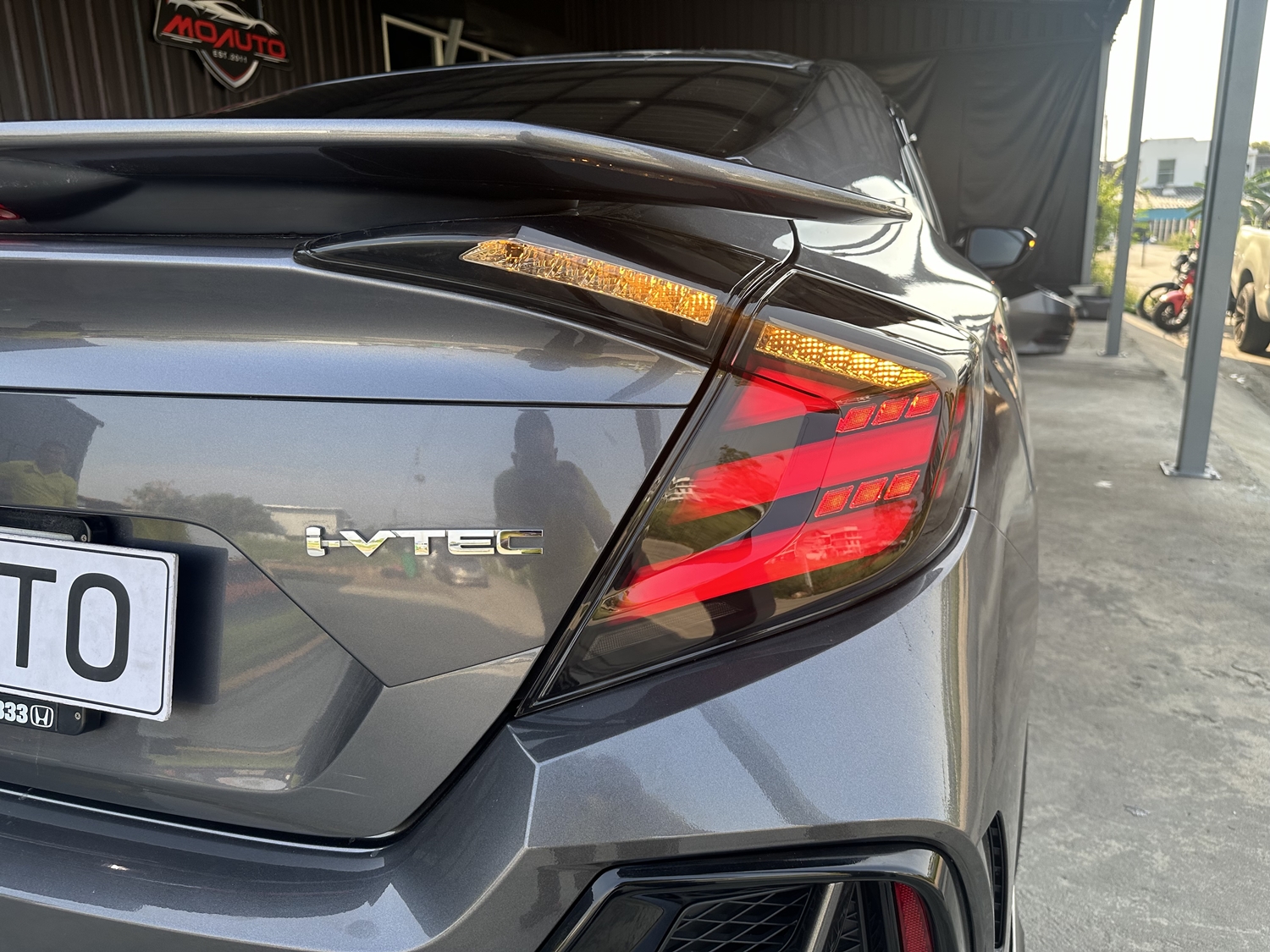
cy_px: 476
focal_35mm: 24
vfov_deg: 56.8
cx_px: 635
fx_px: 881
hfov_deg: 71.6
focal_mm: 6.86
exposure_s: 1/549
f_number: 1.78
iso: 80
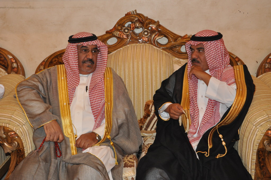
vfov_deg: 29.8
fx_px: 338
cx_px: 136
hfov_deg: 43.7
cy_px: 90
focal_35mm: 45
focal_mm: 30
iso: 1000
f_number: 6.3
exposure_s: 1/80
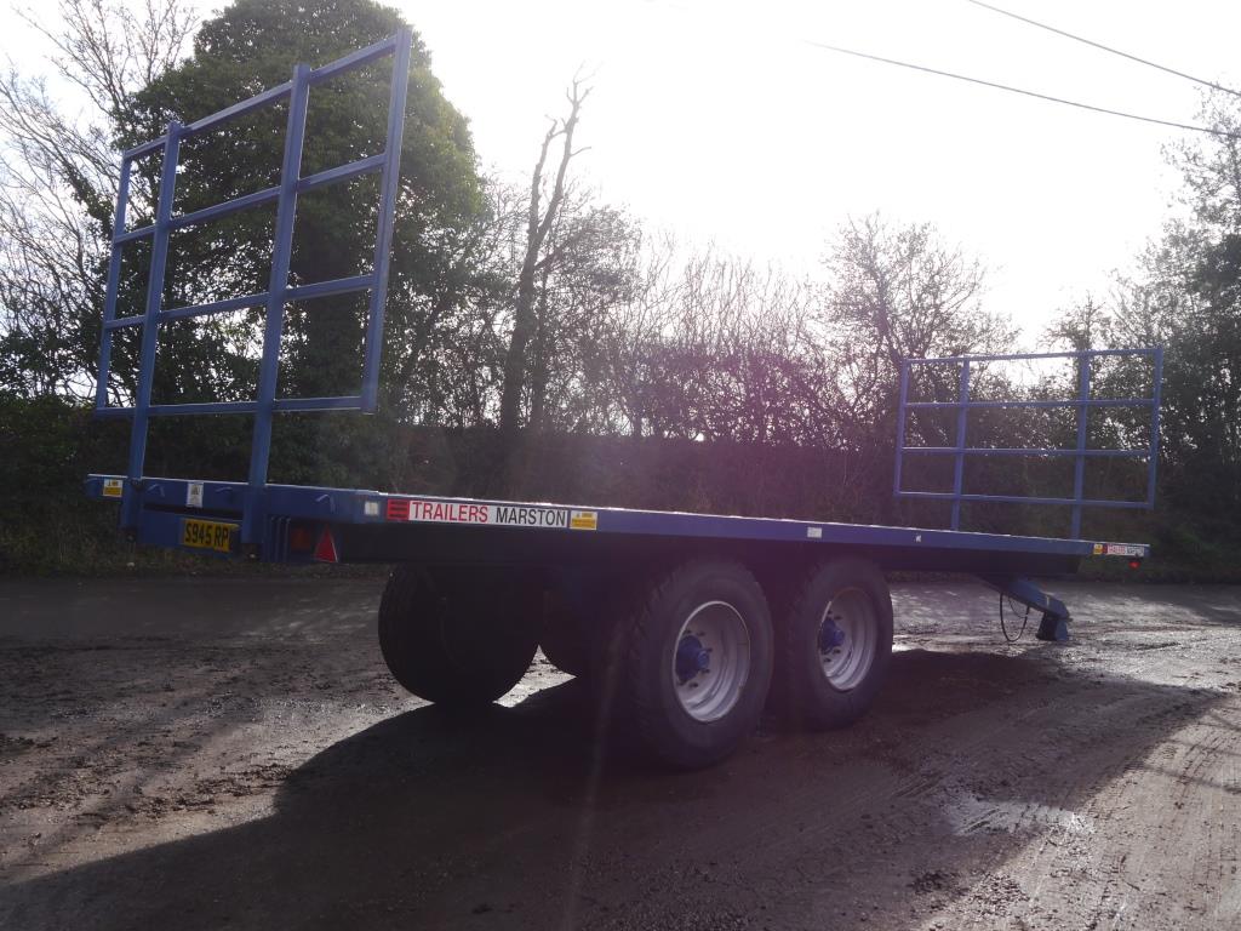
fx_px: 1147
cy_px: 466
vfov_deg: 44.2
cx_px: 620
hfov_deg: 56.8
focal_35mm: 32
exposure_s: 1/320
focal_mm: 16
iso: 160
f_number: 6.3
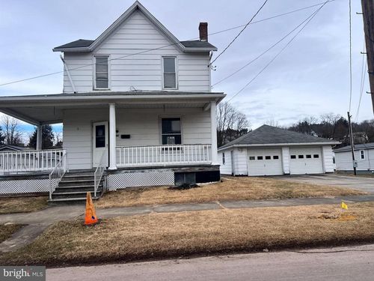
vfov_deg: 53.1
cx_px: 187
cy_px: 140
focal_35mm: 26
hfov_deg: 67.3
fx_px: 281
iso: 50
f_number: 1.5
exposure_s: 1/5076
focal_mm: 5.7
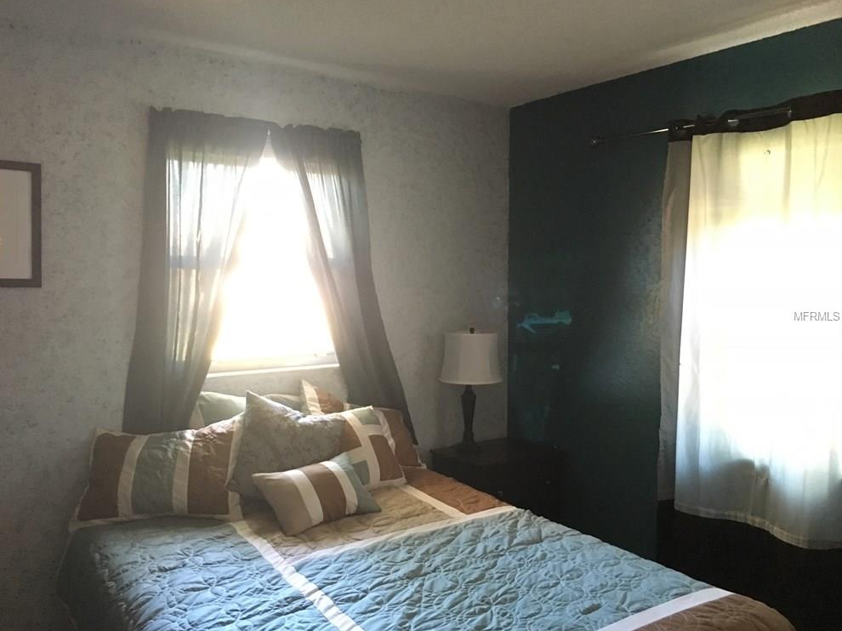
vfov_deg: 46.8
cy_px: 316
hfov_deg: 60.0
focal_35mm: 30
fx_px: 730
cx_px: 408
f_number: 2.2
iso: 320
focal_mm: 4.15
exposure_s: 1/15
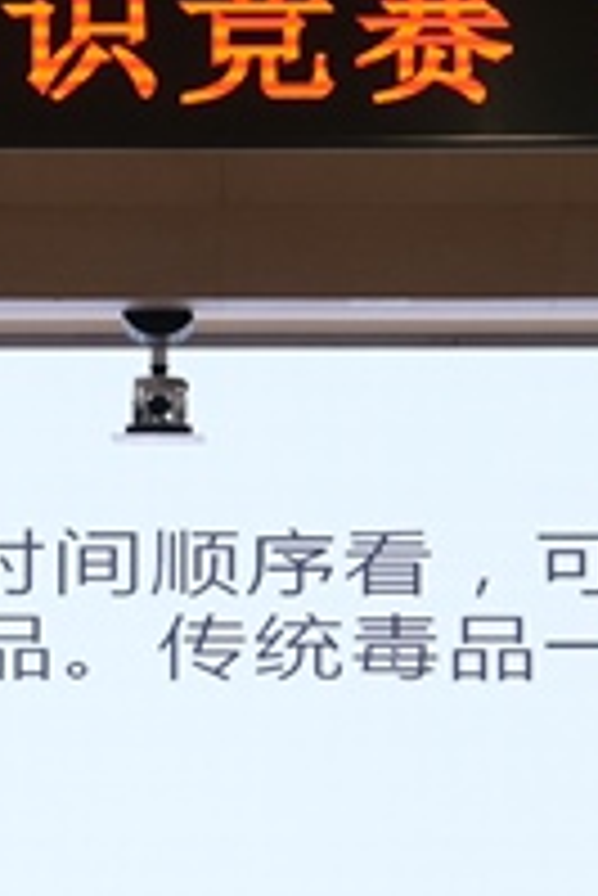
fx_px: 5397
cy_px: 673
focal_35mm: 217
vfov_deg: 9.5
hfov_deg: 6.3
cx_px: -126
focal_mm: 35.8
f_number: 4
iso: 500
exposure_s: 1/52
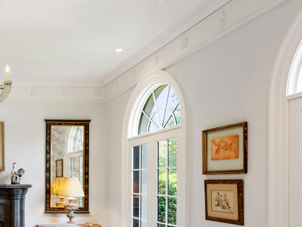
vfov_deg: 35.7
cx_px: -22
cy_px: 180
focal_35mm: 39
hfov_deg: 39.9
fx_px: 340
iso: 100
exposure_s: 1/3
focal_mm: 10
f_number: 8
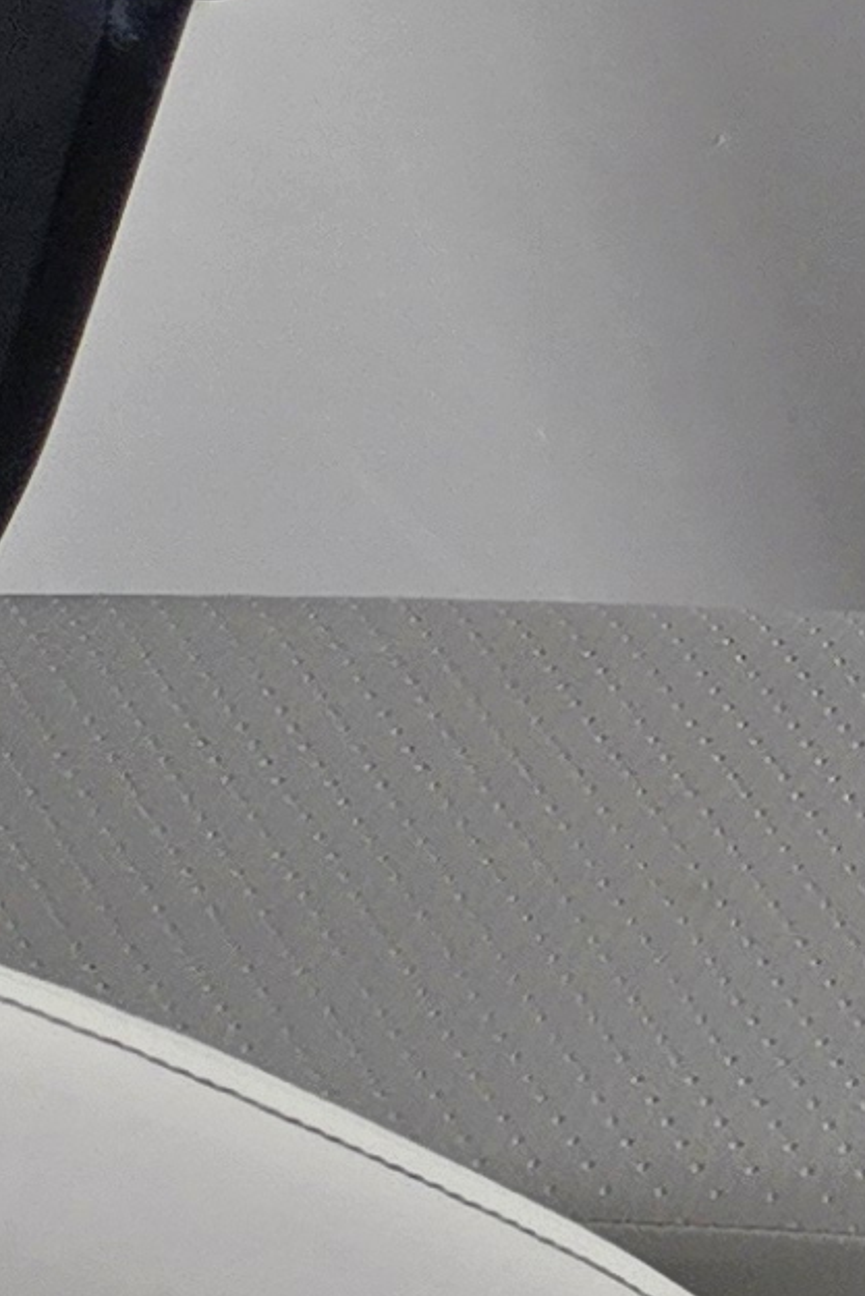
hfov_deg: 6.4
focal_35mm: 153
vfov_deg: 13.3
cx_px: 3947
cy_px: 131
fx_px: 5511
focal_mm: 5.4
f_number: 1.8
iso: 25
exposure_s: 1/187
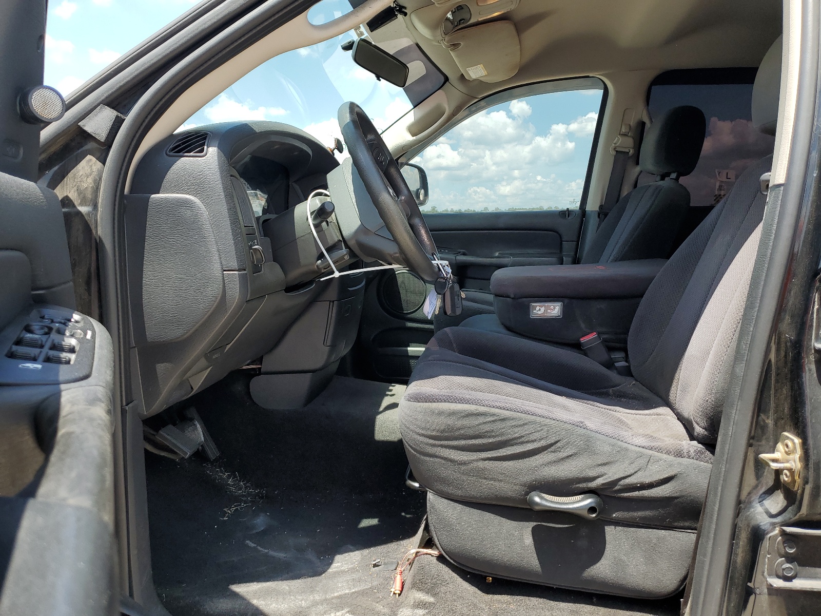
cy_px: 308
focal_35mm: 26
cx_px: 410
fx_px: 617
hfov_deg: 67.3
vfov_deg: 53.1
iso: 50
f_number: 1.5
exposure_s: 1/909
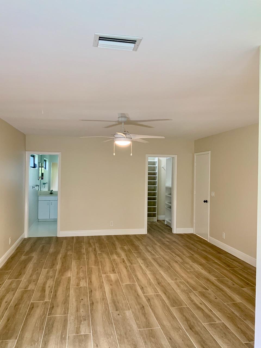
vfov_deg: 61.7
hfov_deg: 48.2
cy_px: 174
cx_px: 130
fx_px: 292
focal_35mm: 29
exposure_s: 1/60
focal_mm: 3
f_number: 1.8
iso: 80
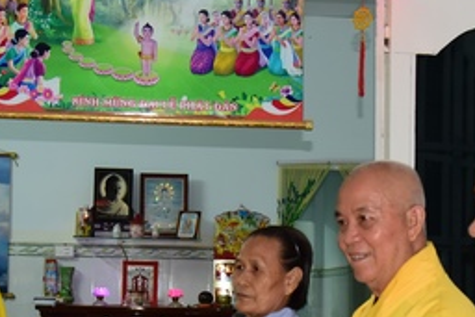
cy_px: 235
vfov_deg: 15.3
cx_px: 260
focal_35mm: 89
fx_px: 1175
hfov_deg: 22.8
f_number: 4.5
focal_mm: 35
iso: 2000
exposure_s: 1/60
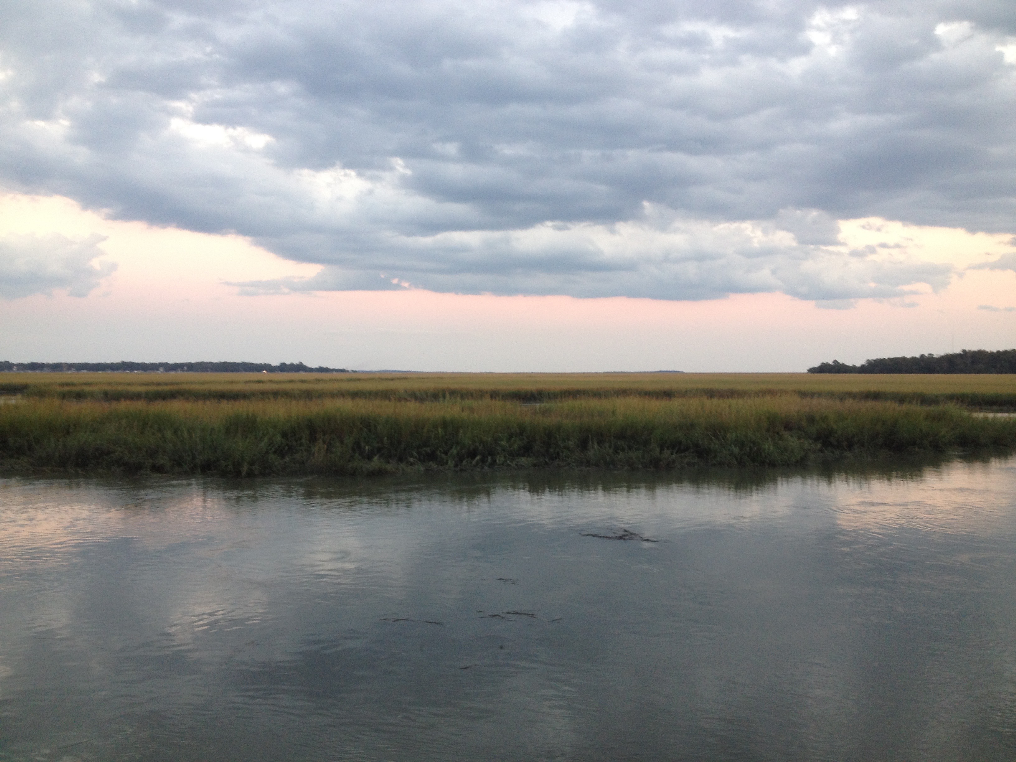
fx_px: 1027
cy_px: 381
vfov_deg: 40.7
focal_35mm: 35
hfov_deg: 52.6
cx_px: 508
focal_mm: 4.28
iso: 80
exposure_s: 1/20
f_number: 2.4
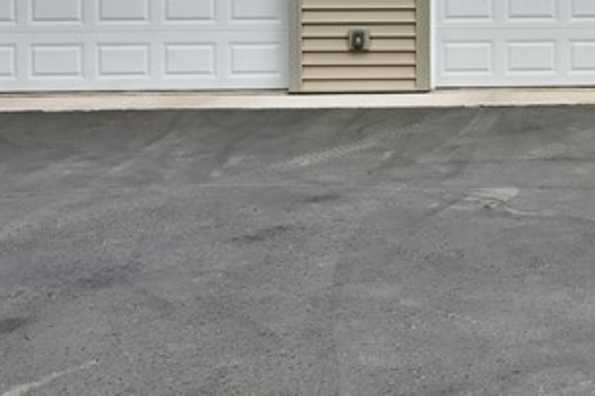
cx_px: 632
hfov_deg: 26.9
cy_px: -71
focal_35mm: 70
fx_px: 1153
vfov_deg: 18.6
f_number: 5.6
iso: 250
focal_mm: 19.5
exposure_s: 1/100
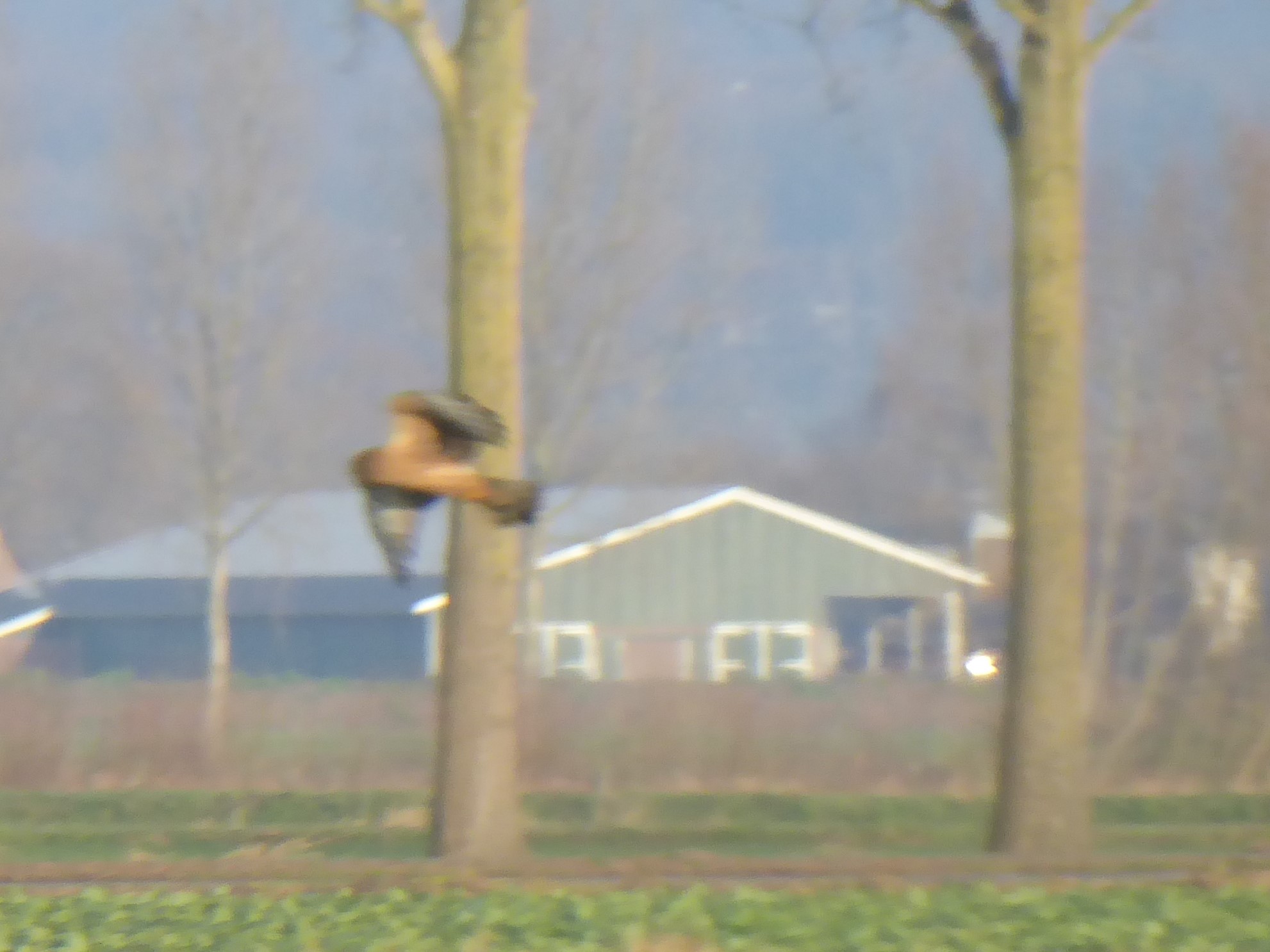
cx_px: 635
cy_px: 476
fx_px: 29347
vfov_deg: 1.9
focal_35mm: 800
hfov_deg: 2.5
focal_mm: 129
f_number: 6.4
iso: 200
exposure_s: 1/250
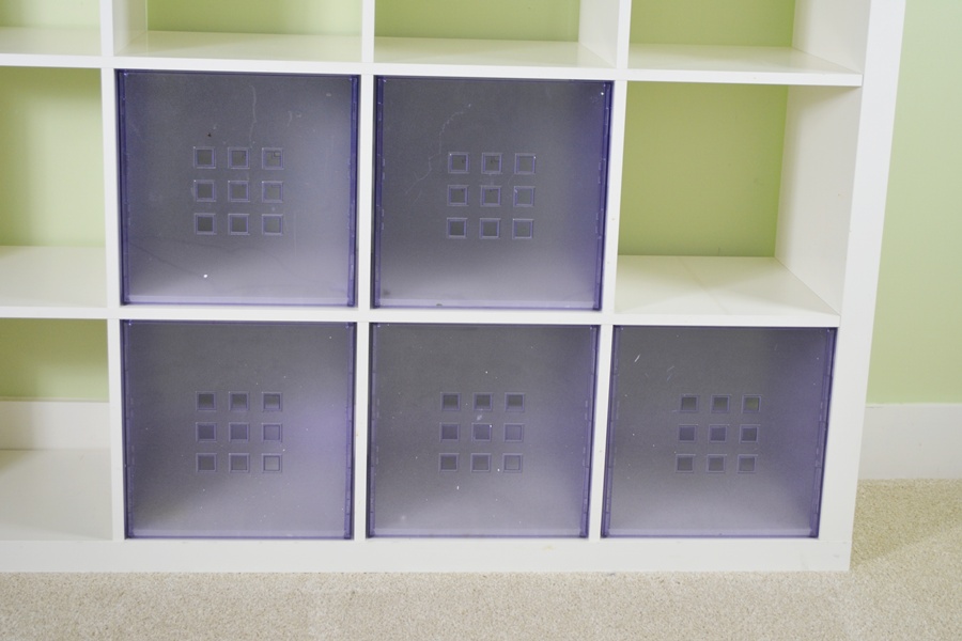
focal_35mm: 60
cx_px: 481
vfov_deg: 22.6
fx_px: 1603
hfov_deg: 33.4
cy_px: 320
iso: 640
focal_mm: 40
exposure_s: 1/60
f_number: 5.3
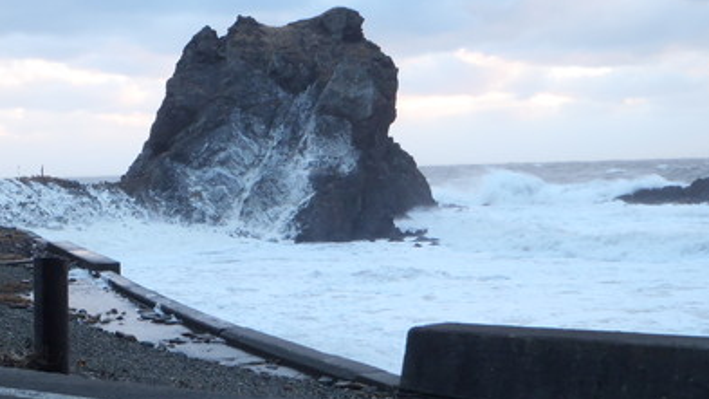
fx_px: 1278
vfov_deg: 17.7
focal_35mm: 68
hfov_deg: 30.9
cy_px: 142
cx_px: 263
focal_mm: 8.89
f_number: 4.4
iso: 160
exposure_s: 1/50
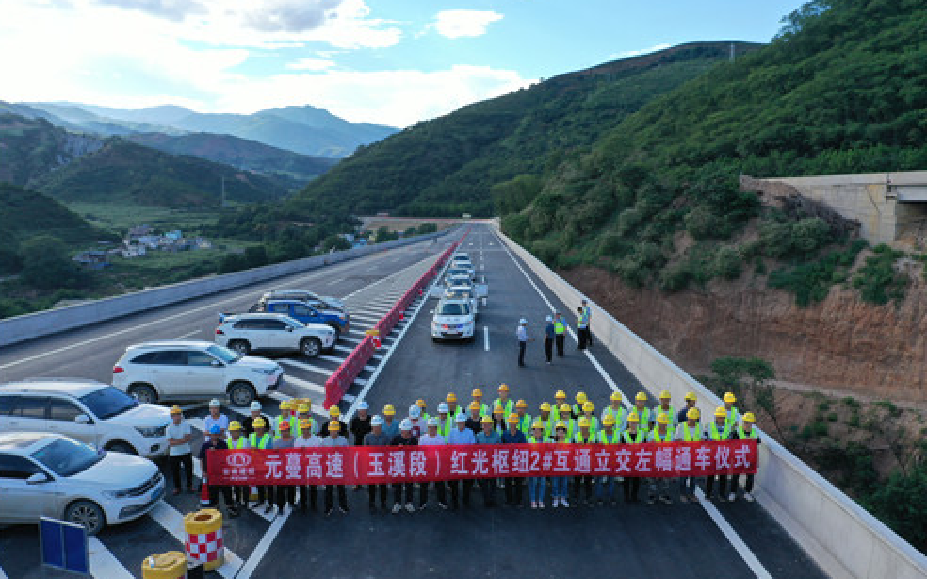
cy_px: 288
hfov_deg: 64.7
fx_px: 732
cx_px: 464
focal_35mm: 29
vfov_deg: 43.1
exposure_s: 1/240
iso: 100
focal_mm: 10.26
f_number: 5
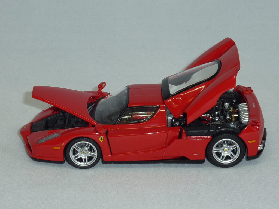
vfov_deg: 11.5
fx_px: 1040
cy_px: 104
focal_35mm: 129
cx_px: 140
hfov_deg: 15.3
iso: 100
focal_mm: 14.7
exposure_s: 1/40
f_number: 4.3
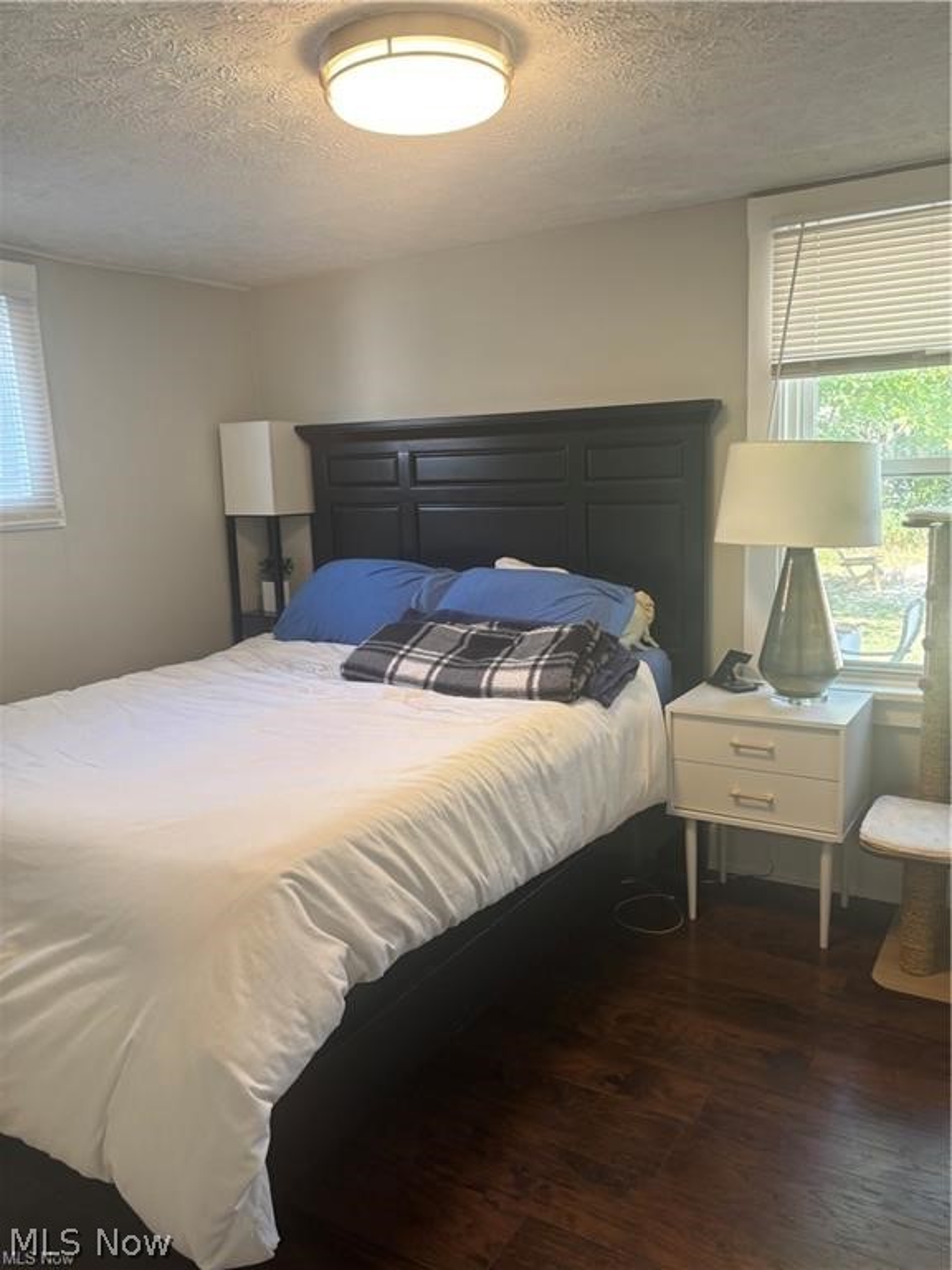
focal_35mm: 26
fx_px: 953
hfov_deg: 53.1
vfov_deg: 67.3
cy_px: 635
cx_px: 476
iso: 80
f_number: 1.6
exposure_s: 1/60
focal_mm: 5.96
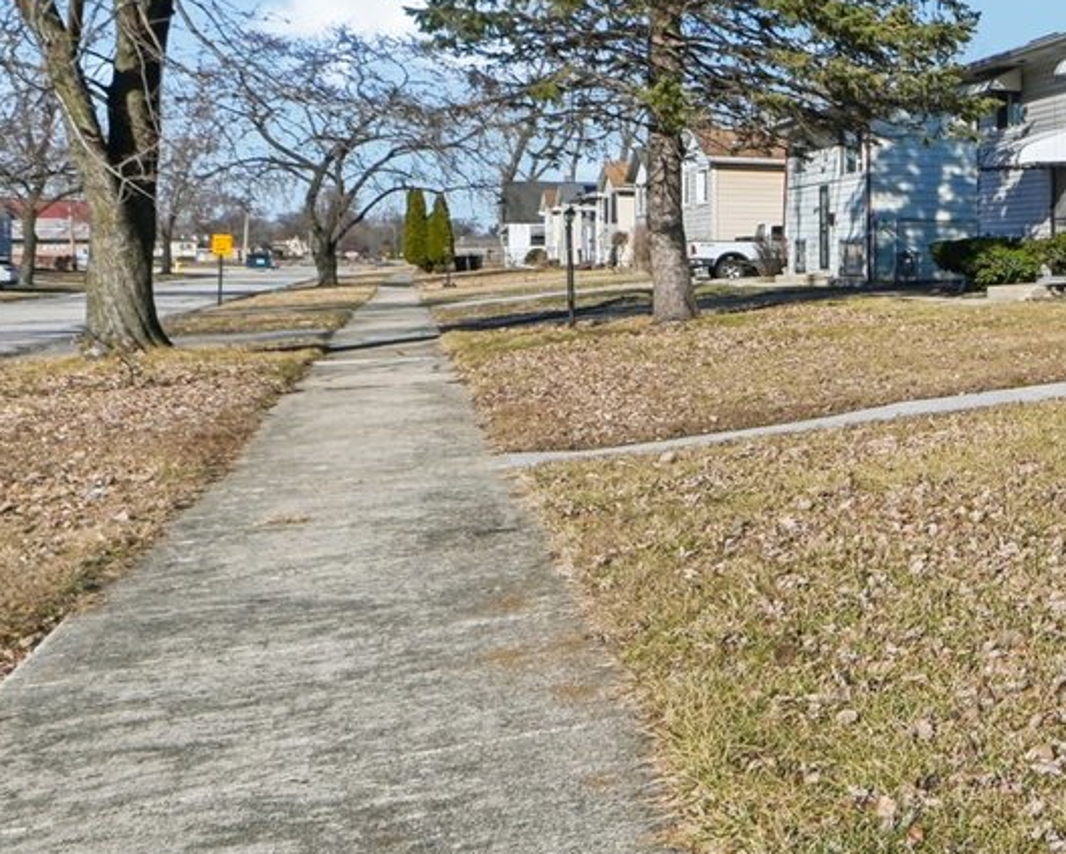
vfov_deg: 30.7
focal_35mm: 49
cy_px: 323
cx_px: 1565
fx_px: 1547
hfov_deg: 27.5
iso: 400
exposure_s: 1/1000
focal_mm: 17
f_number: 13
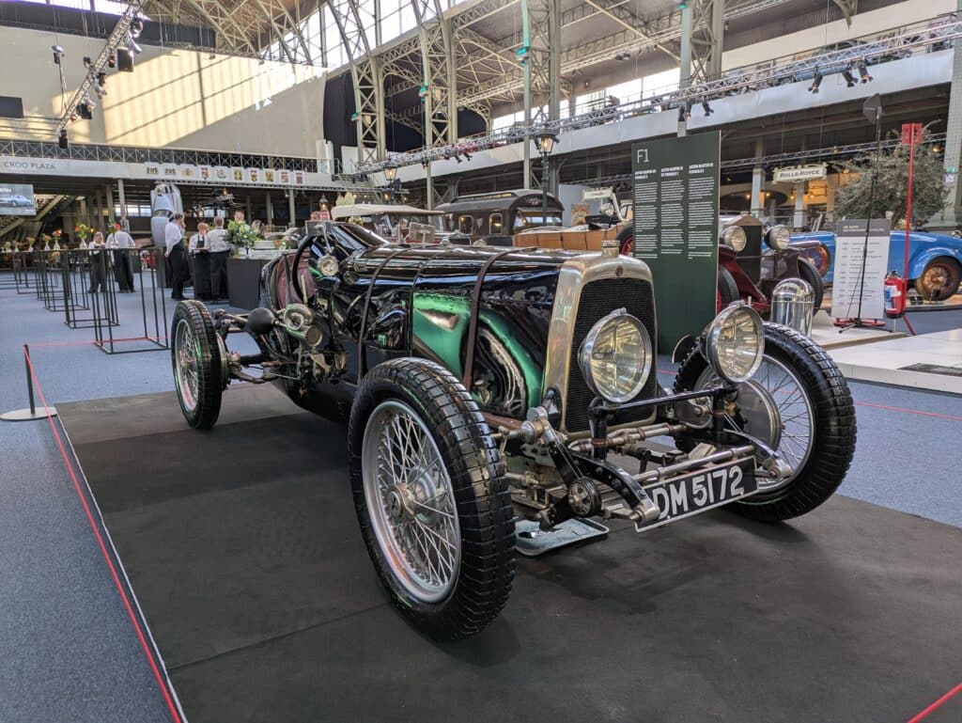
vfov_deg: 54.9
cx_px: 481
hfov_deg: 69.4
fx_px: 695
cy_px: 362
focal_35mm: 25
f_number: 1.89
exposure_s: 1/200
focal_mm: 5.43
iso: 57
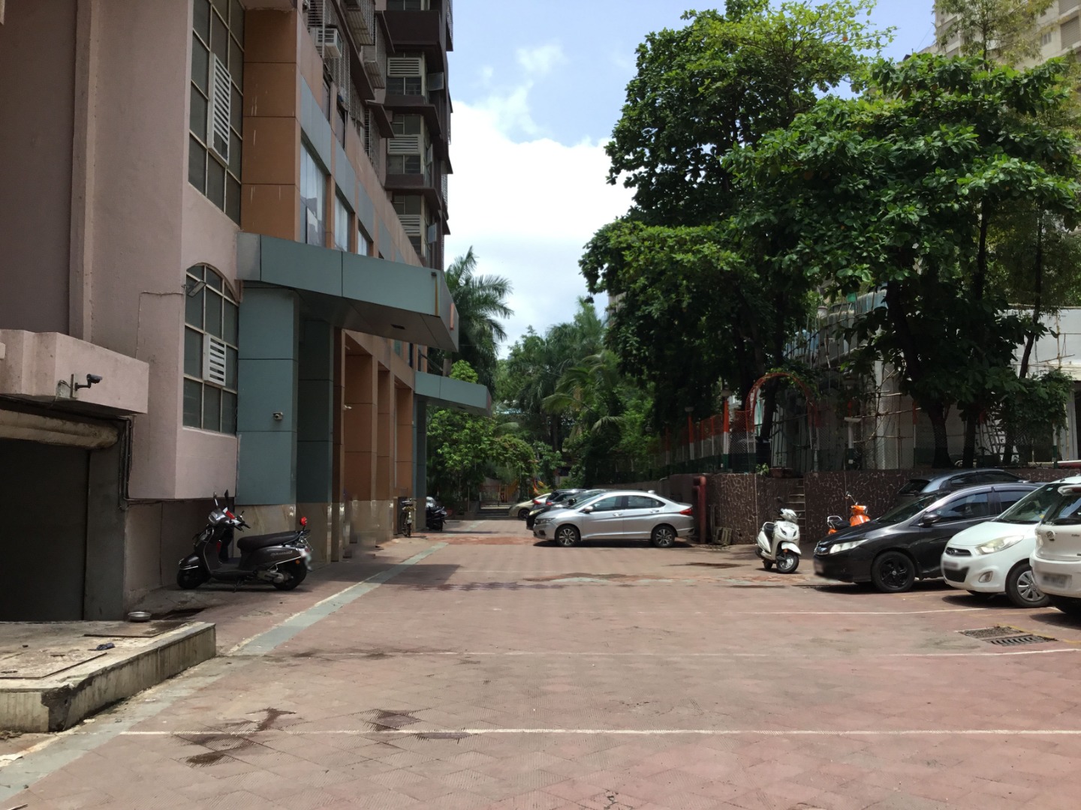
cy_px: 405
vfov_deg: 45.4
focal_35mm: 31
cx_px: 540
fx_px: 968
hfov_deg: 58.4
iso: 25
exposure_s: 1/715
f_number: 2.4
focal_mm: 3.3
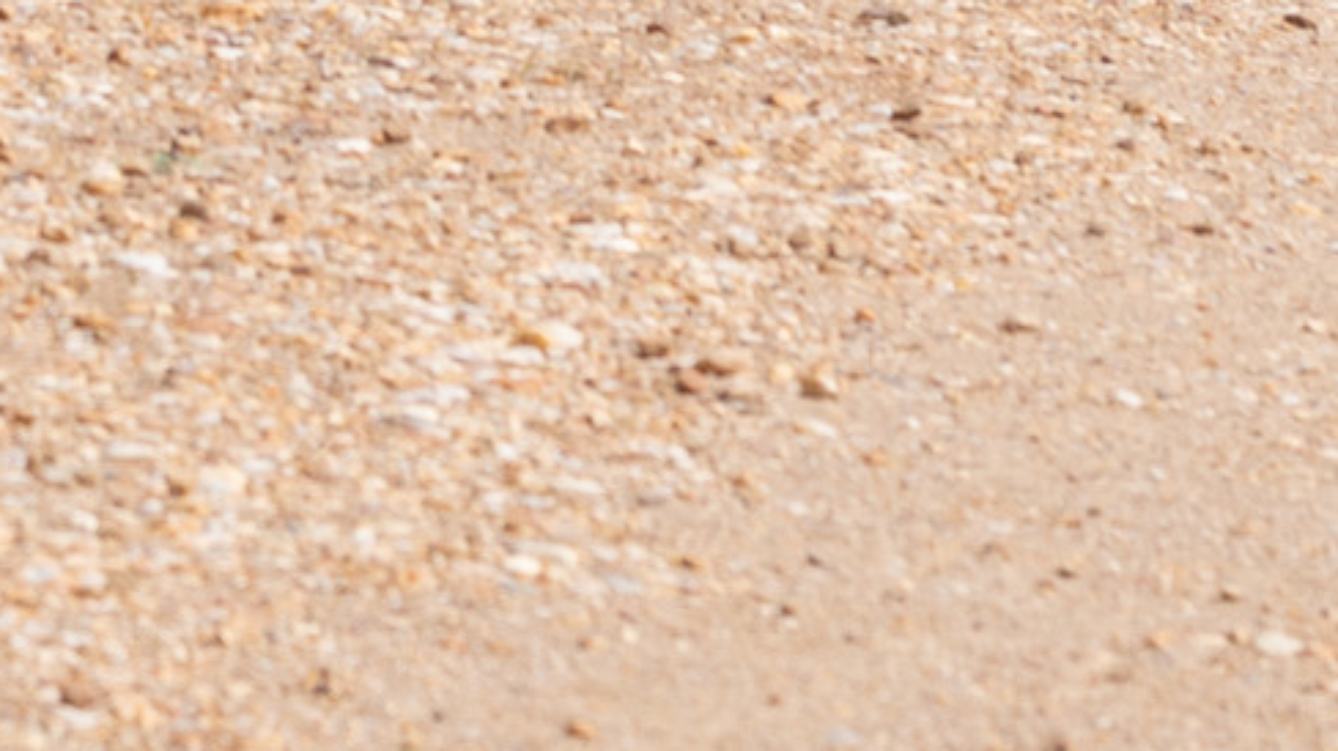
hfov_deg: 6.6
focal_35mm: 323
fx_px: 11455
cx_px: -387
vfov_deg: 3.6
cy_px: -1921
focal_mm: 50
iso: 400
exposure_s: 1/1000
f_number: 7.1
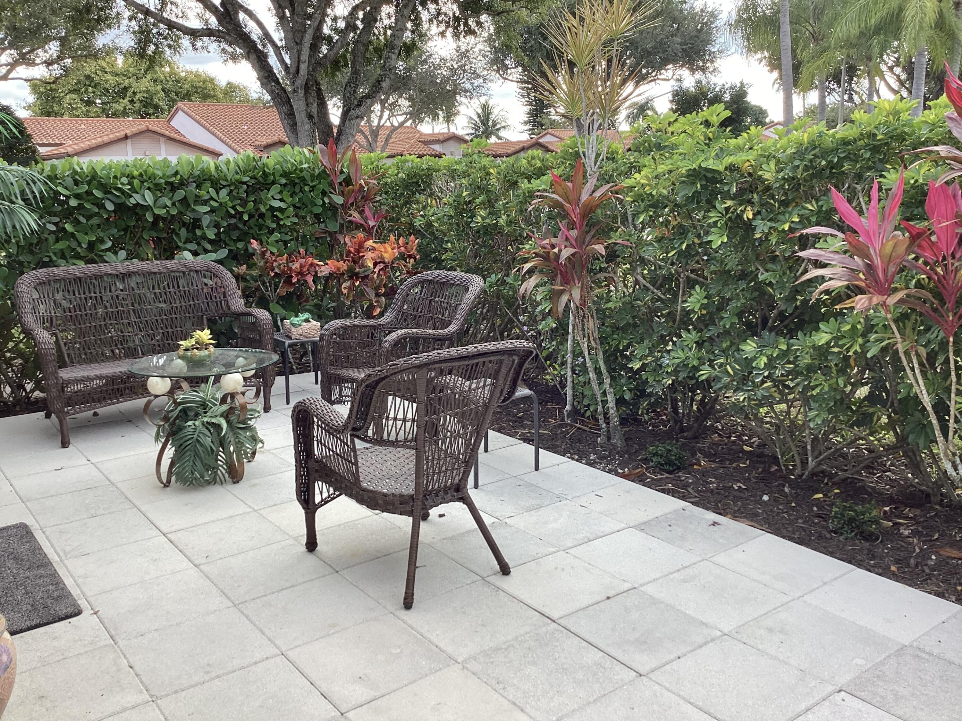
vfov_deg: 45.4
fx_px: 862
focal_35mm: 31
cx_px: 481
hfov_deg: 58.4
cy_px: 360
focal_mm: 3.3
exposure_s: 1/149
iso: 25
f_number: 2.4
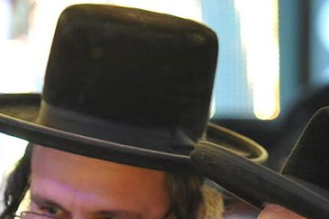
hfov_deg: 3.7
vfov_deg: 2.5
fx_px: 5079
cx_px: 73
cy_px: 347
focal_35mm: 556
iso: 2000
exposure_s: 1/125
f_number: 3.2
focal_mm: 145
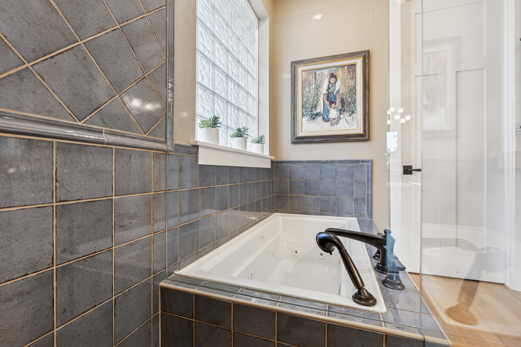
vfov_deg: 73.7
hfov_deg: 96.7
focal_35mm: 16
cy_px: 174
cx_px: 260
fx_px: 232
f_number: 11
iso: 400
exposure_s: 1/10
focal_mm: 16
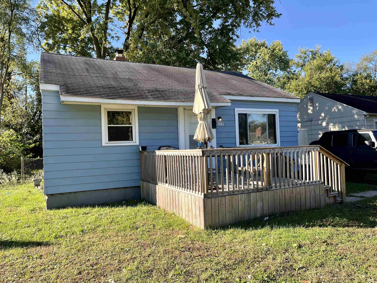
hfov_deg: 67.3
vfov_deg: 53.1
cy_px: 142
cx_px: 188
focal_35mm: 26
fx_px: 283
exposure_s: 1/943
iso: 50
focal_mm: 5.1
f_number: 1.6
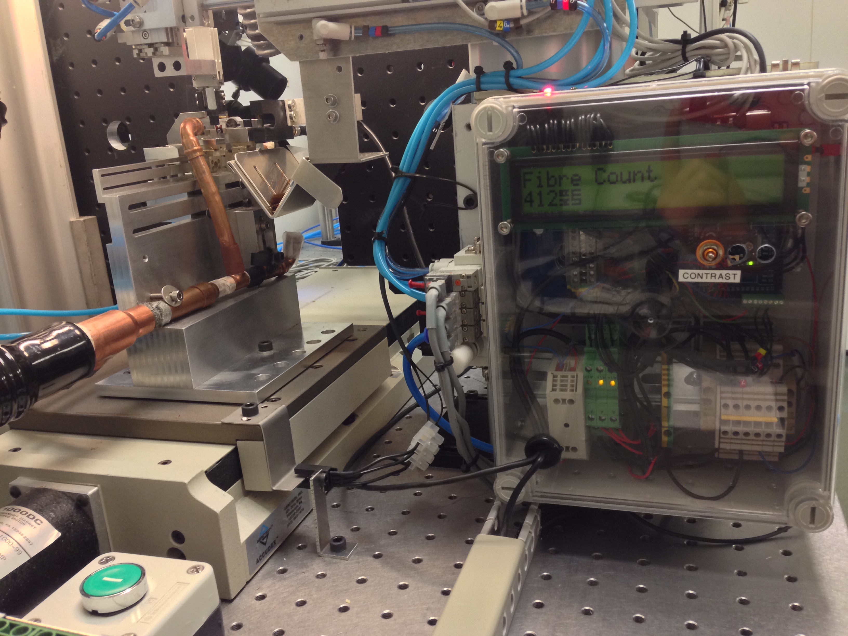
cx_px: 424
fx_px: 808
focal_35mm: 33
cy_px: 318
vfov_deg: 42.9
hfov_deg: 55.4
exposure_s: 1/20
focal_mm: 4.12
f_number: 2.4
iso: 100
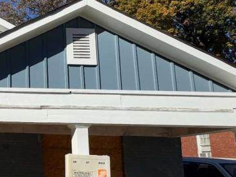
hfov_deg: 33.5
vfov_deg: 31.4
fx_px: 314
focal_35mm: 46
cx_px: -47
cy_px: 111
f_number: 2.2
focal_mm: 2.22
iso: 50
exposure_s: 1/3546
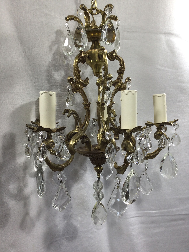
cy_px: 126
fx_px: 226
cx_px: 94
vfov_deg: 58.4
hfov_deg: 45.4
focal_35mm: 31
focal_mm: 3.3
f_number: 2.4
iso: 25
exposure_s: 1/50
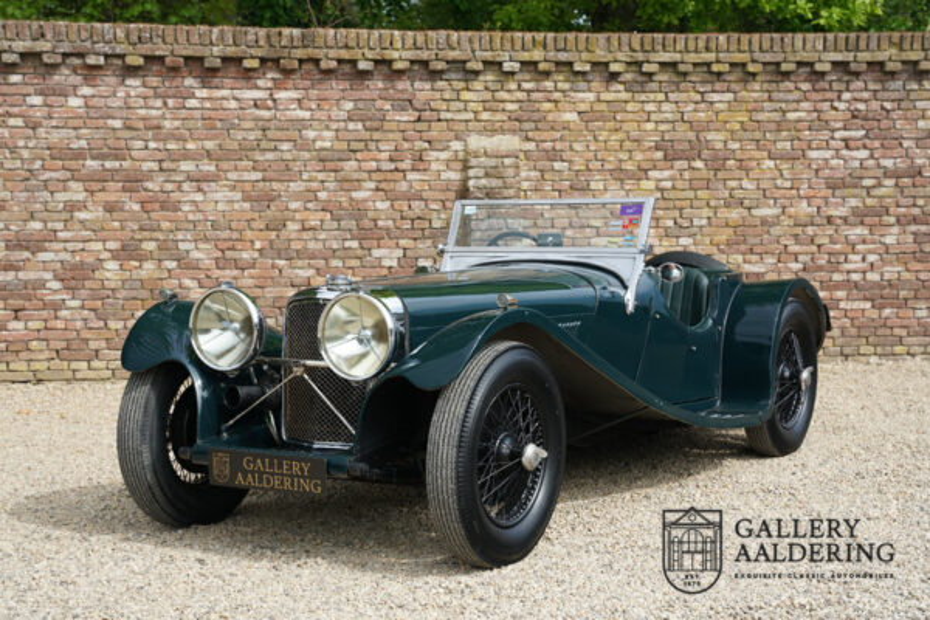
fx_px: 1529
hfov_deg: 33.8
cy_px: 310
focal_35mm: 59
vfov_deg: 22.9
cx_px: 465
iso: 100
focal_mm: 59.2
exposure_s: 1/125
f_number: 6.3
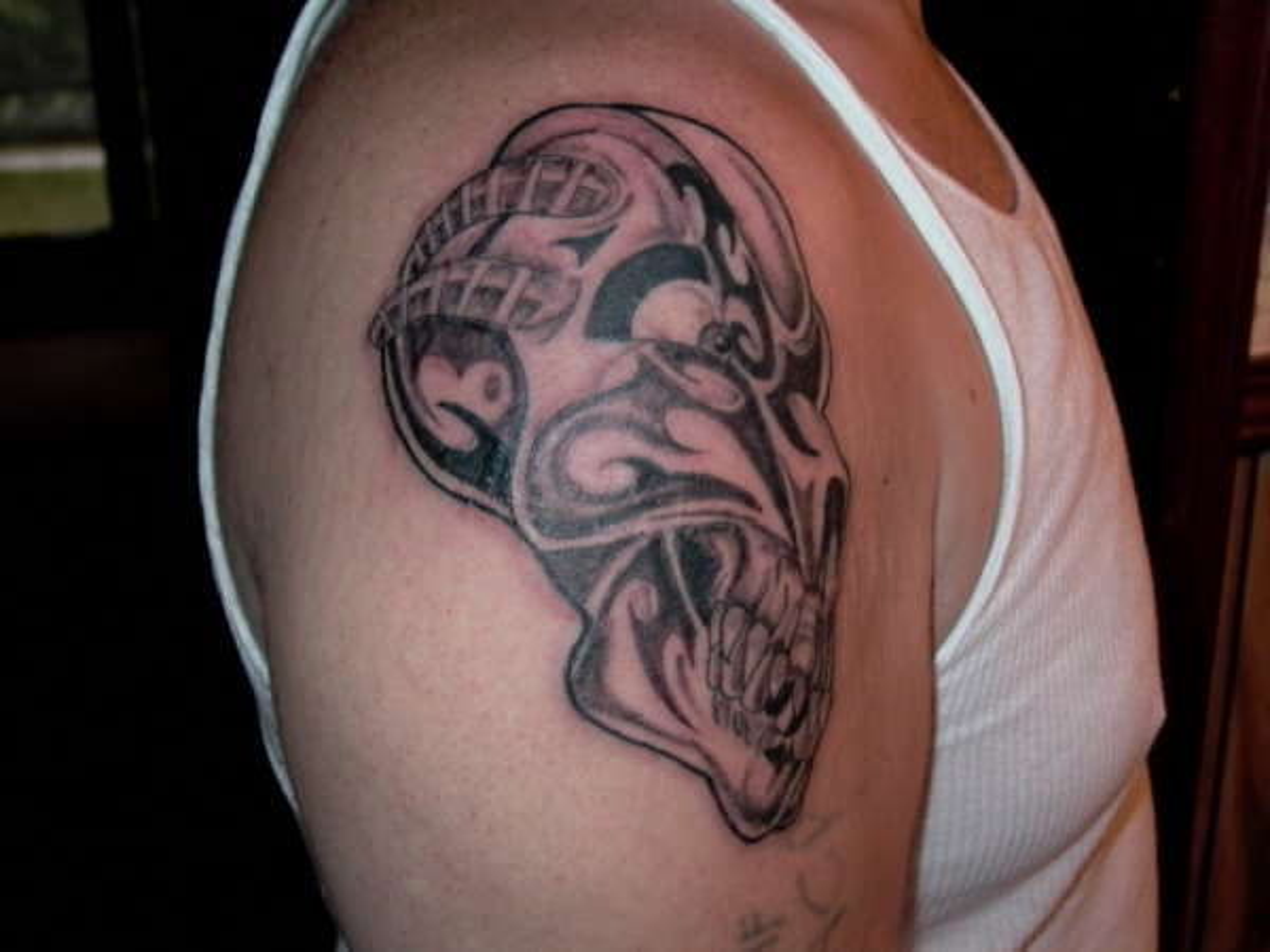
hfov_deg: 49.0
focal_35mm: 38
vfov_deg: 37.7
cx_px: 635
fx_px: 1394
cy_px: 476
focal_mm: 8.19
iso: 100
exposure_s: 1/64.2
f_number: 2.13
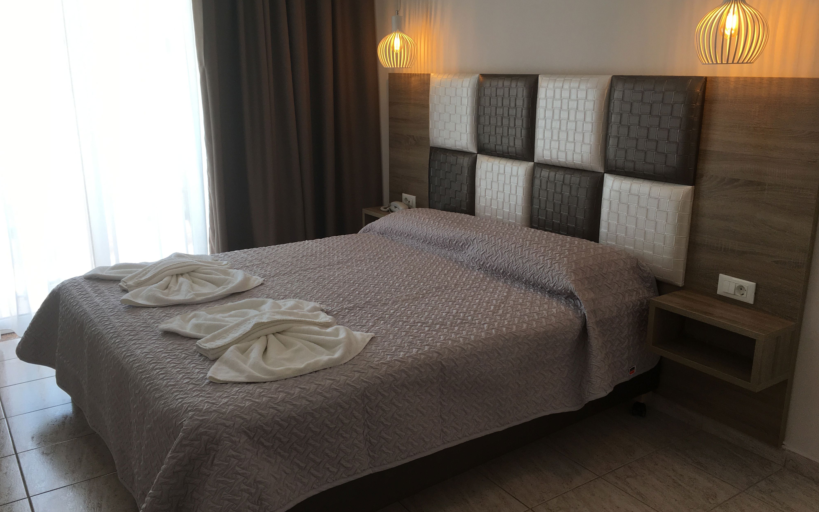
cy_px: 261
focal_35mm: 31
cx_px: 411
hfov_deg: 61.2
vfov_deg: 40.6
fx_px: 692
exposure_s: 1/100
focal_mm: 4.15
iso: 25
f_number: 2.2
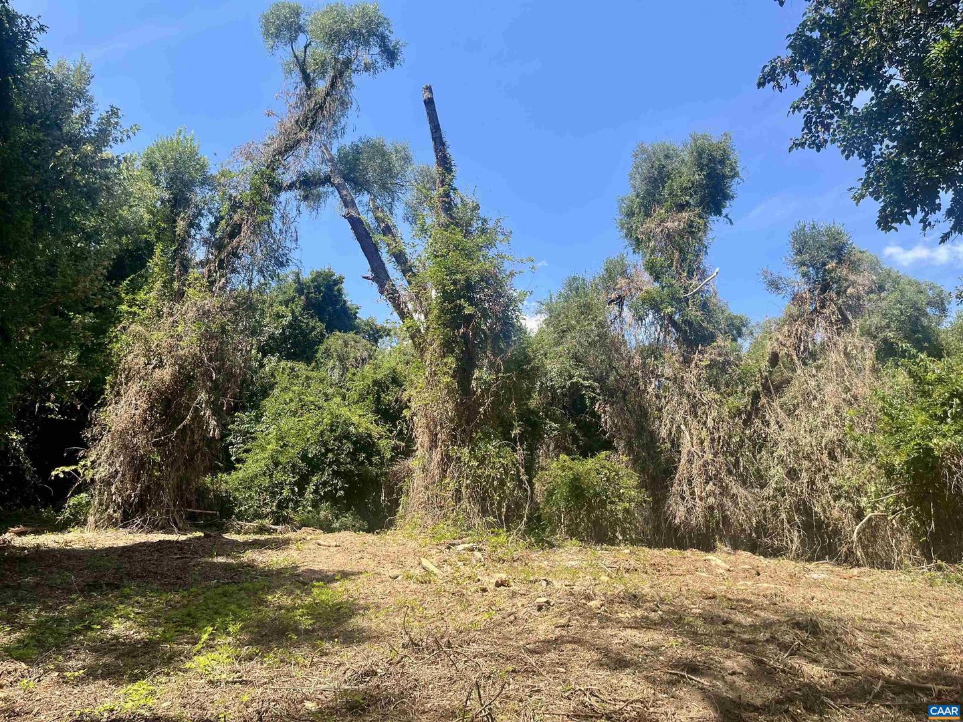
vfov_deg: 53.1
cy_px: 361
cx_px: 482
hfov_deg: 67.3
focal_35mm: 26
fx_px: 723
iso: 50
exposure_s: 1/1404
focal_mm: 5.1
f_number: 1.6
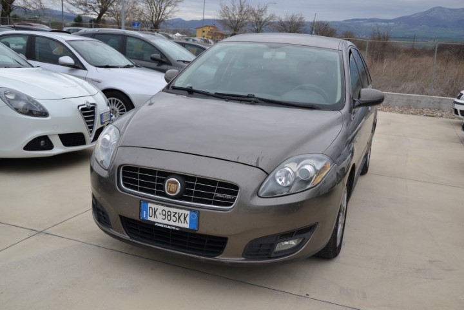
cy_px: 155
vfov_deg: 35.5
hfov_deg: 51.3
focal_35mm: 38
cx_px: 232
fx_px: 483
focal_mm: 25
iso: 160
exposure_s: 1/125
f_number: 5.6
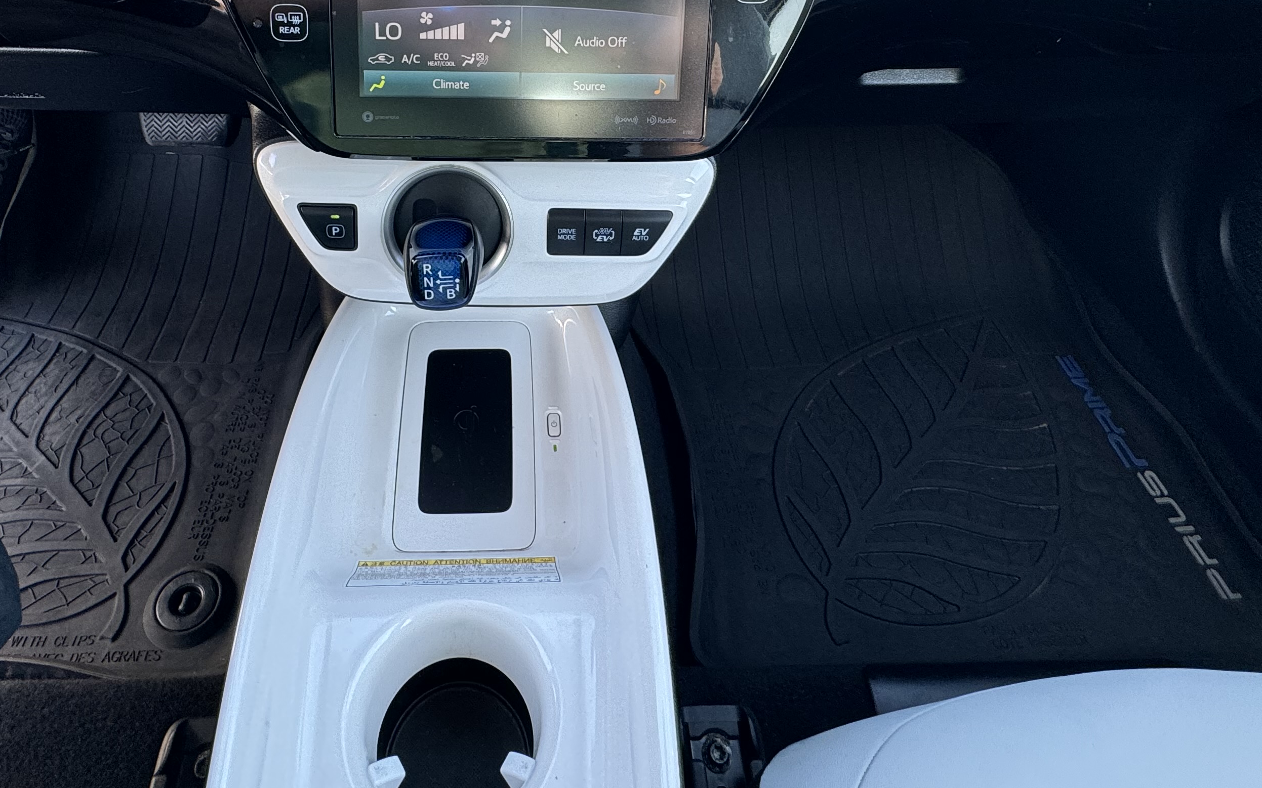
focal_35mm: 24
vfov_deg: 48.1
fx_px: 825
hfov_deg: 74.4
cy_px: 154
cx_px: 546
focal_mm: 2.22
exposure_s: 1/75
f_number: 2.2
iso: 125
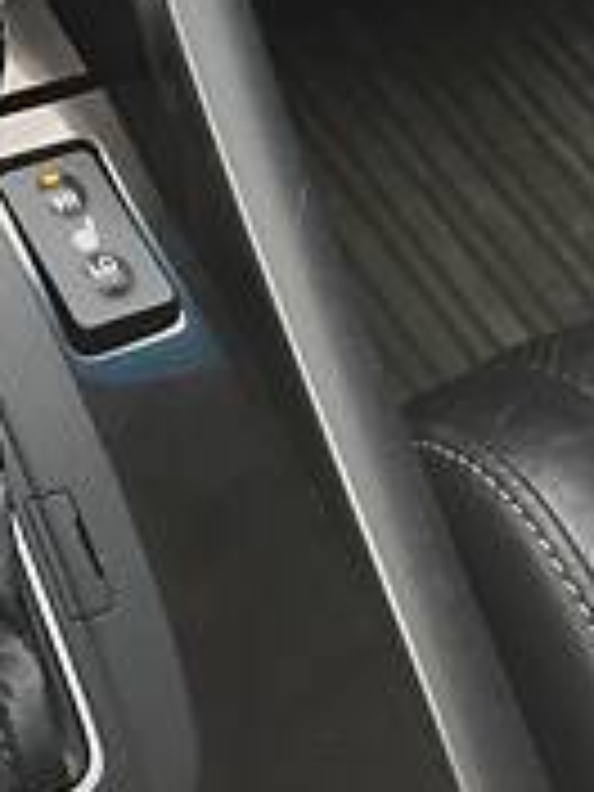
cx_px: -297
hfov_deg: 14.0
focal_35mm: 99
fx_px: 2265
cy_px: -549
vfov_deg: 17.0
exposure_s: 1/33
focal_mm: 4.2
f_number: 2.2
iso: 32
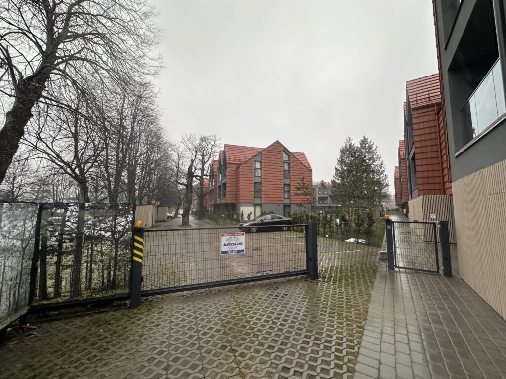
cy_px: 190
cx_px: 253
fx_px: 205
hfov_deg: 102.1
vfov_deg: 85.7
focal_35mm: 14
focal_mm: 2.22
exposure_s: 1/99
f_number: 2.2
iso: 100
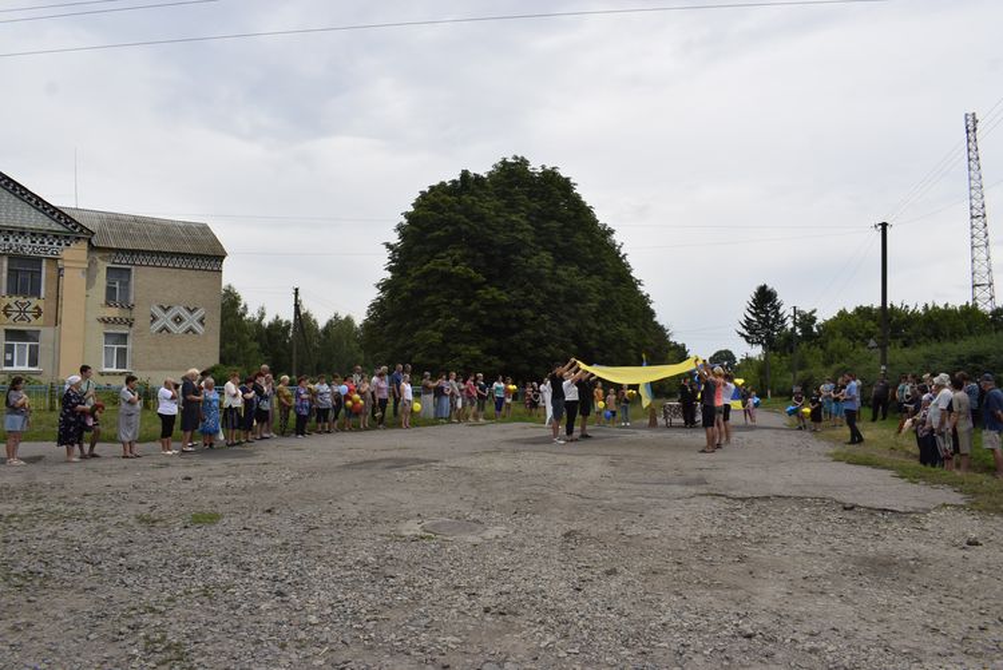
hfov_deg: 67.4
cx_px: 502
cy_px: 335
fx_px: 753
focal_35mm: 27
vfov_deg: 48.0
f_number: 10
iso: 100
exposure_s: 1/200
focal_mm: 18
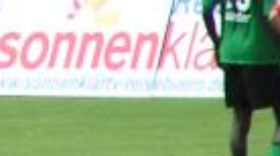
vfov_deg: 0.5
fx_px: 17829
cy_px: -438
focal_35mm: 2406
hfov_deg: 0.9
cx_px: -430
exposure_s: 1/500
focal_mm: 58
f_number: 4.5
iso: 50
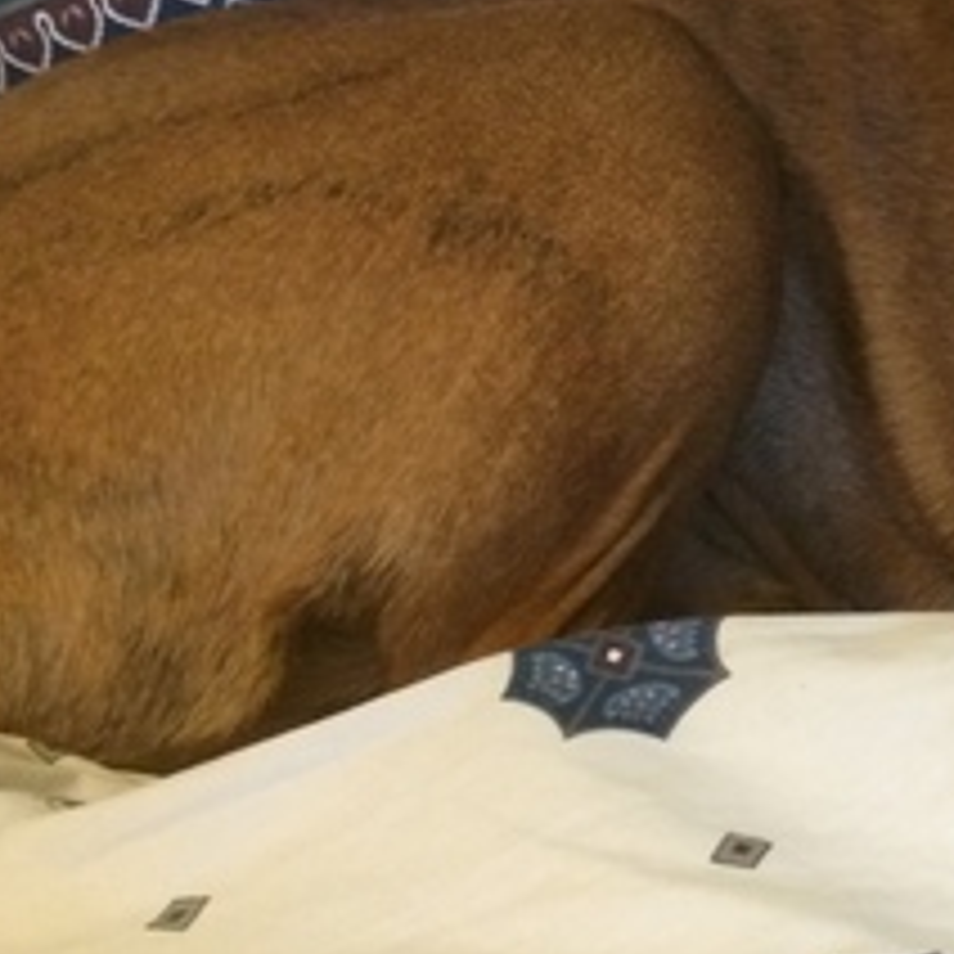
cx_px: 1166
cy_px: 432
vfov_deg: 21.6
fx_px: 2494
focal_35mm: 80
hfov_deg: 20.2
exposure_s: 1/15
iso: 320
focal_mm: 4.12
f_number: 2.2
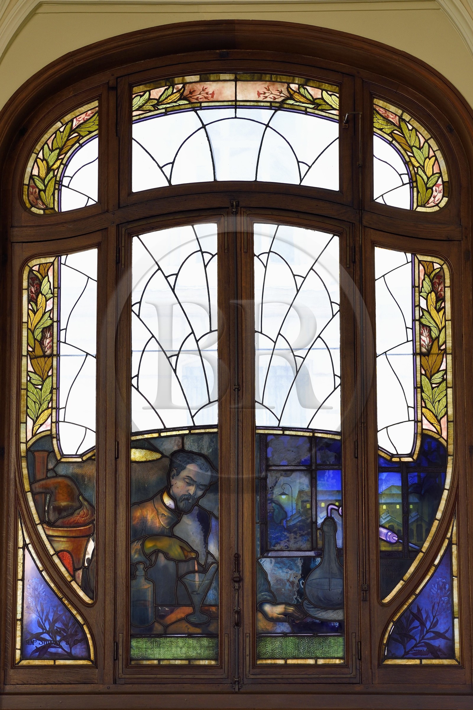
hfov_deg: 19.5
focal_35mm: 70
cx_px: 236
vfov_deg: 28.8
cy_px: 355
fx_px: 1379
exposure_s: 1/160
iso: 800
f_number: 6.3
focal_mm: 70
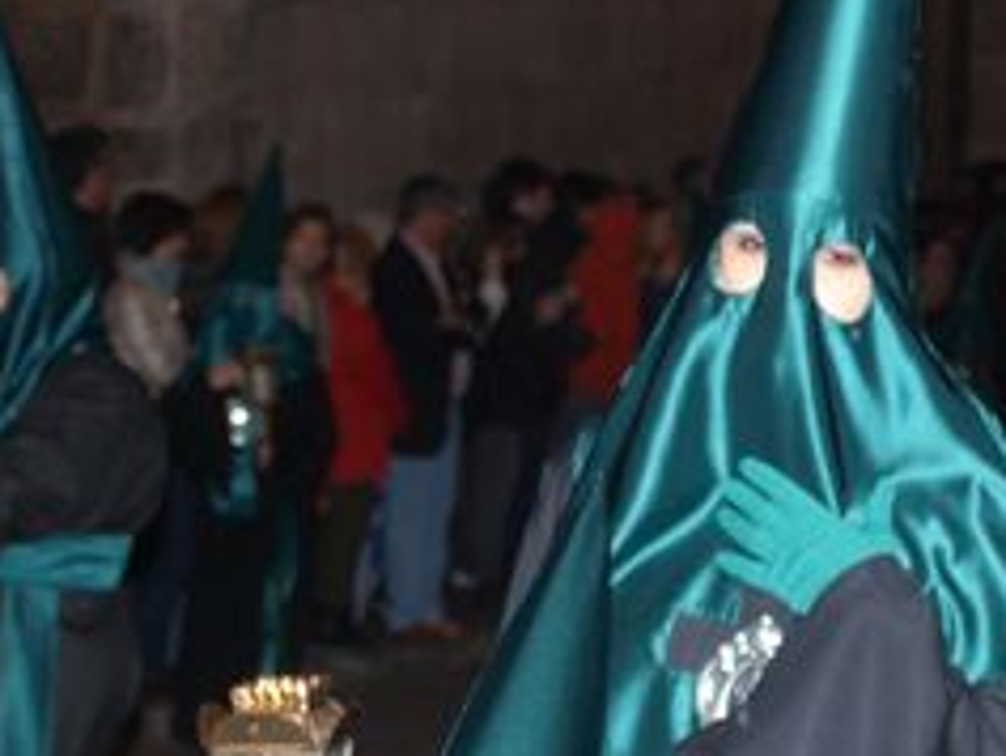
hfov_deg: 17.2
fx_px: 3315
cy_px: 278
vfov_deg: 13.0
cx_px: 645
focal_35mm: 114
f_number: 3
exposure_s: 1/60
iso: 200
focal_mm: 27
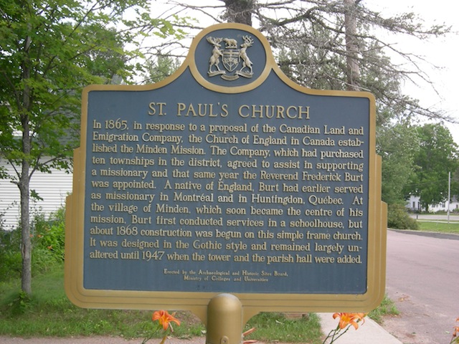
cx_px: 230
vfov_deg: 29.1
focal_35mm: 50
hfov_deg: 38.2
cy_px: 172
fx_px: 663
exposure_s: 1/94.8
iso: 64
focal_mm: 10.4
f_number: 4.9
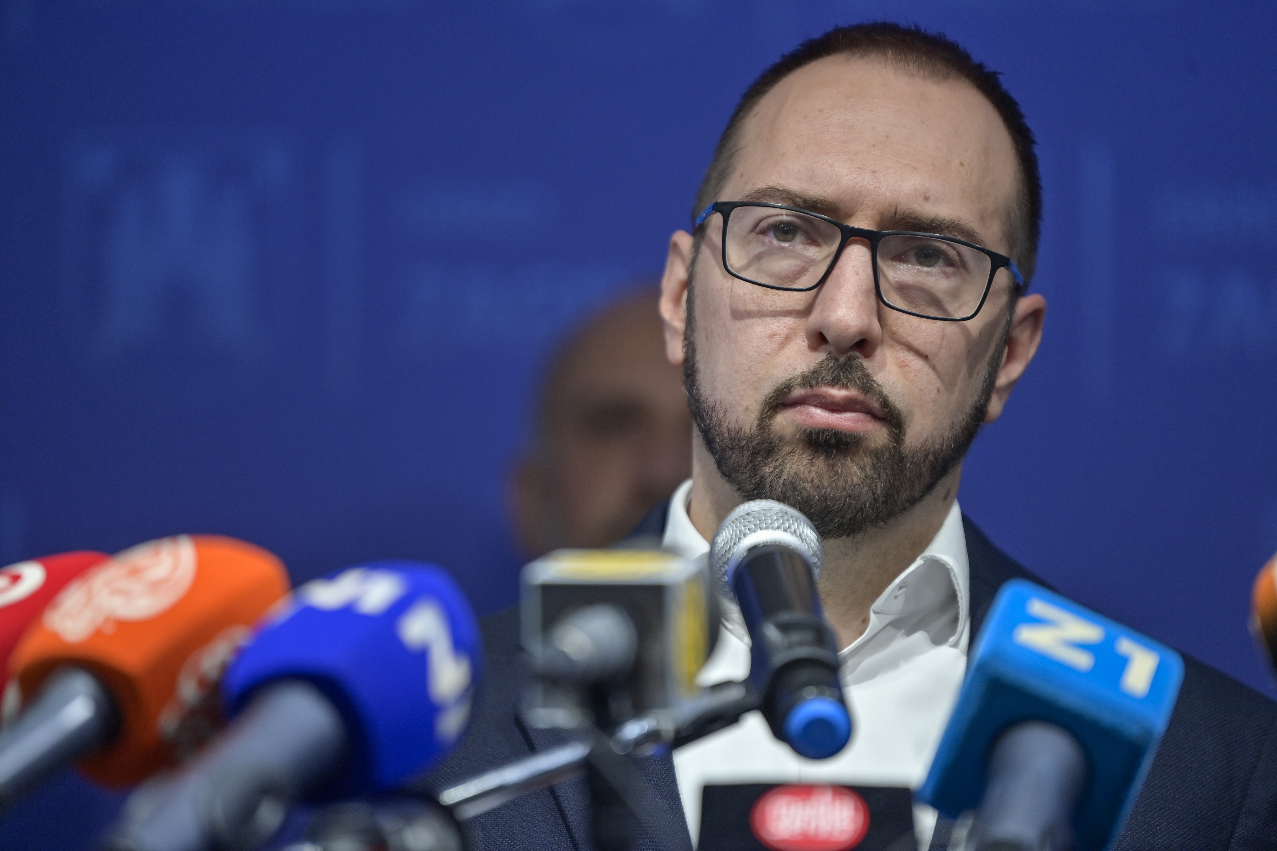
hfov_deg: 10.3
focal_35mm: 200
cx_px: 638
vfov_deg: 6.9
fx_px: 7094
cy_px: 426
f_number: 2.8
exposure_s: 1/320
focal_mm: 200
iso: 640
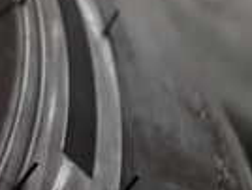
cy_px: 169
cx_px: -158
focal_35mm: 134
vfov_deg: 11.0
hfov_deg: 13.6
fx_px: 977
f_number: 2.3
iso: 125
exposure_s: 1/125
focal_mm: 5.4
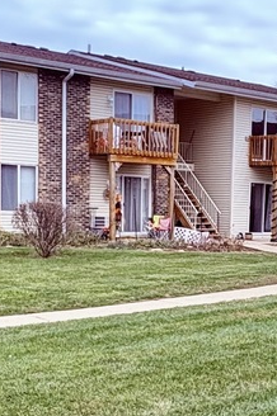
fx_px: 740
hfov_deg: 20.6
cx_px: 266
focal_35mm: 64
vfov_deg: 31.2
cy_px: 275
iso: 64
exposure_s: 1/241
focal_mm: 2.22
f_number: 2.2
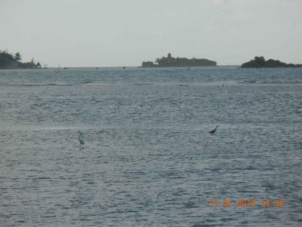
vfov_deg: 5.0
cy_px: 114
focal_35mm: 300
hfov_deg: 6.6
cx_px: 151
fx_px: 2617
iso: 160
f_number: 11.2
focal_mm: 54
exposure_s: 1/310
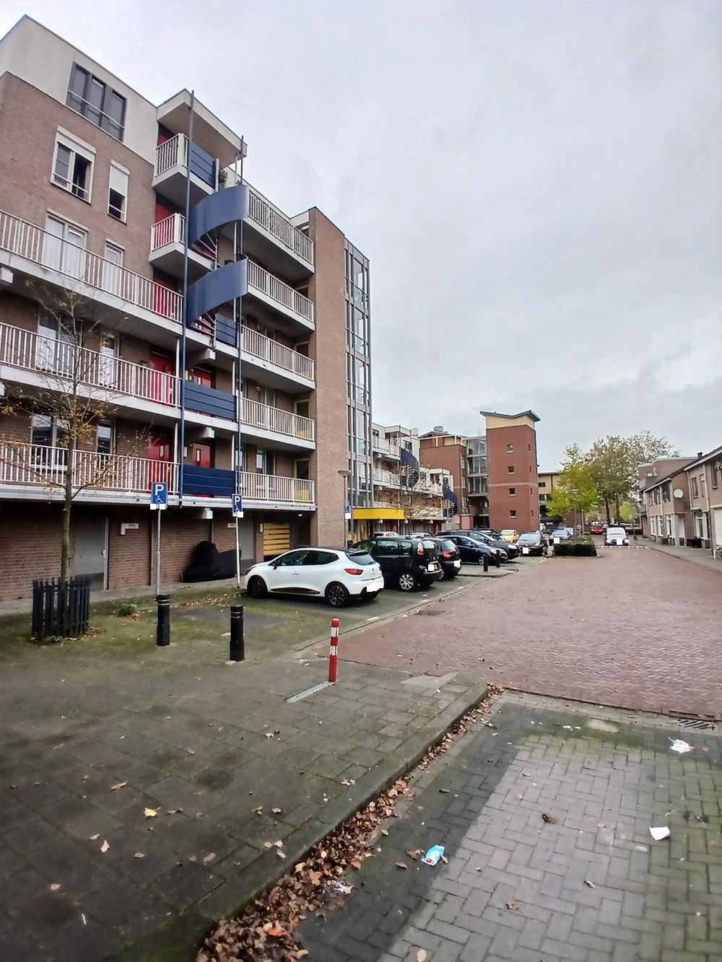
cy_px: 481
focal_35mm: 17
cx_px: 361
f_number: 2.2
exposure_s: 1/441
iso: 50
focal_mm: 1.4
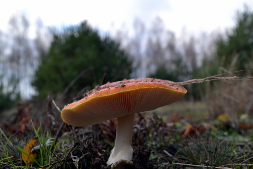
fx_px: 274
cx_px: 126
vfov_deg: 34.2
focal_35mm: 39
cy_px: 84
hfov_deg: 49.5
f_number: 8
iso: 200
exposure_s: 1/125
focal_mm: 26
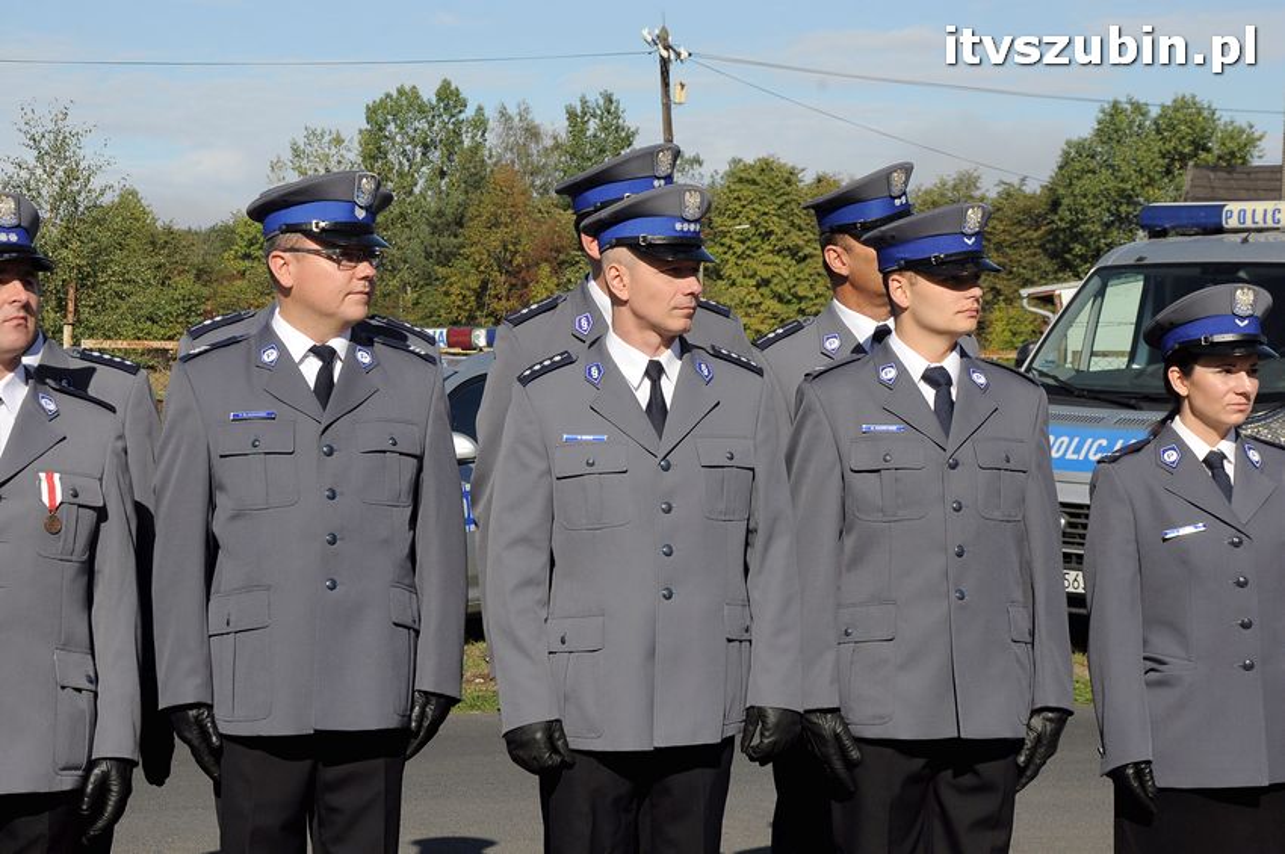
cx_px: 642
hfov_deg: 26.0
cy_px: 427
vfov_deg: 17.5
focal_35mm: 78
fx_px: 2781
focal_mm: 52
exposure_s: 1/640
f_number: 13
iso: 400
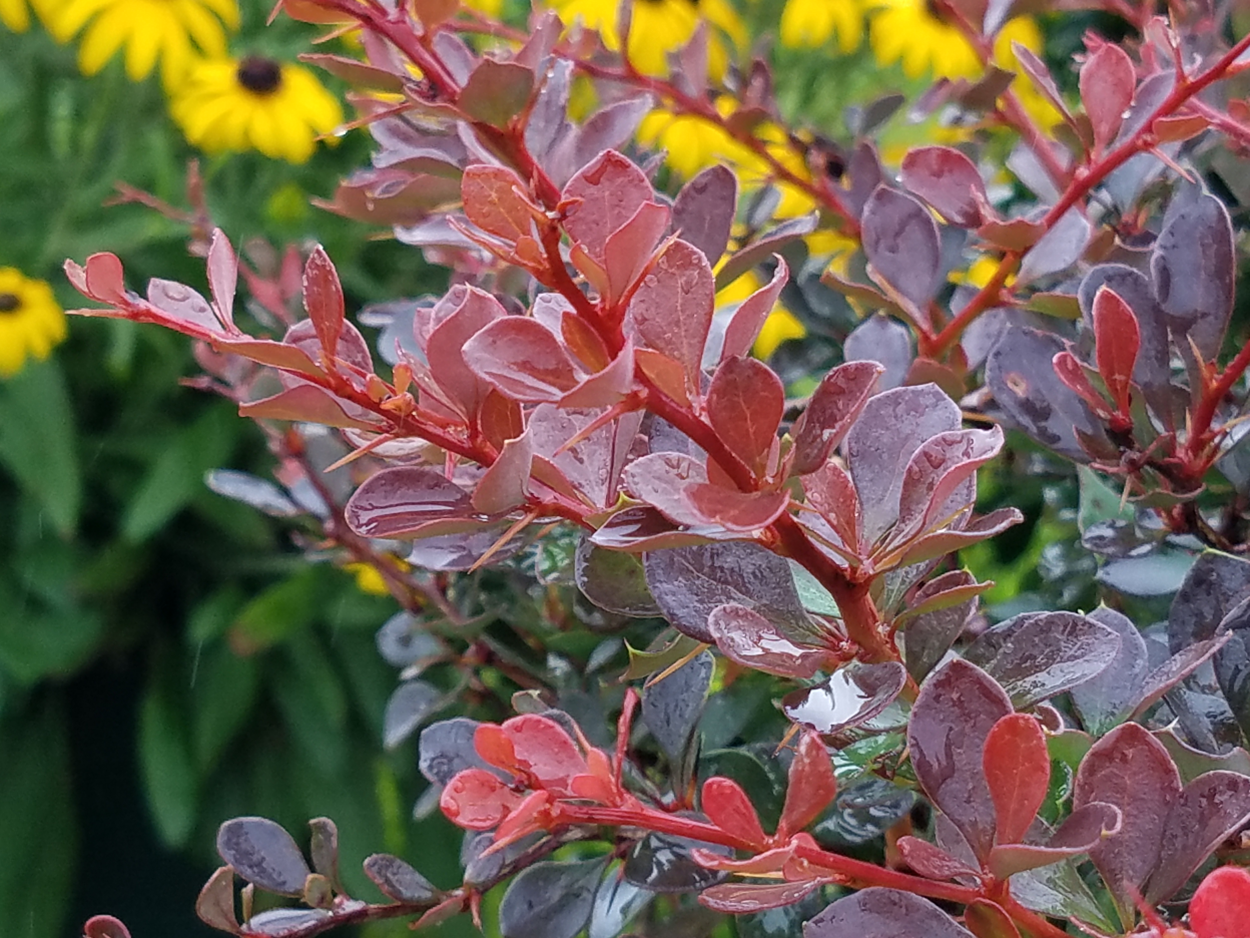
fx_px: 939
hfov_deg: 67.3
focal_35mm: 26
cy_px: 469
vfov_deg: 53.1
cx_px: 625
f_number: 1.7
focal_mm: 4.2
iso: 50
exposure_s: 1/260
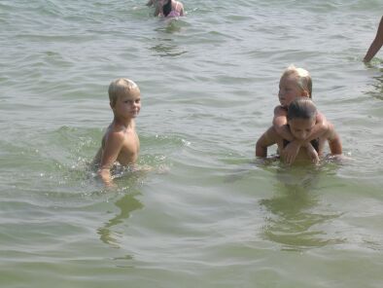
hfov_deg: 17.7
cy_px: 144
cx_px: 192
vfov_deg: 13.4
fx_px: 1229
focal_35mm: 111
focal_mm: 16.8
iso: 70
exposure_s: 1/443
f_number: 4.8
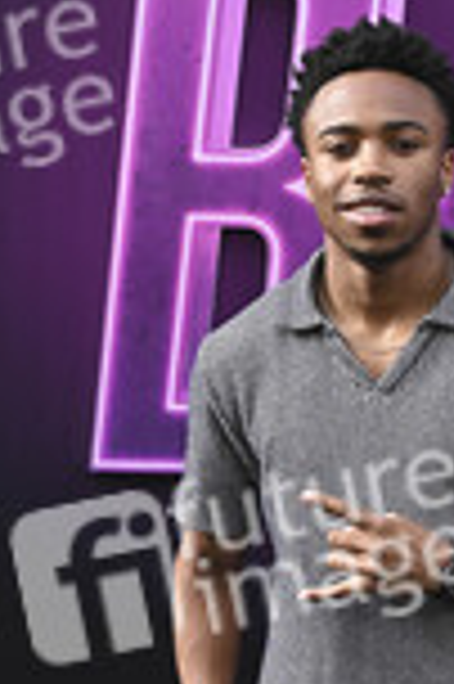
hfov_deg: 12.9
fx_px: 1991
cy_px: 783
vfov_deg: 18.6
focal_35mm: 105
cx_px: 373
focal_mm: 40
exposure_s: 1/320
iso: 400
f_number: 6.3
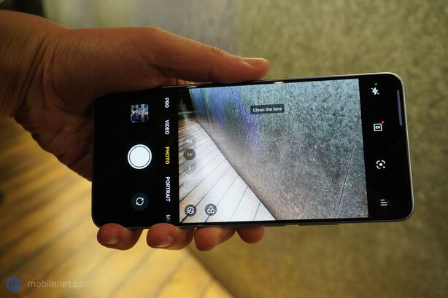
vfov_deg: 35.5
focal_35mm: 38
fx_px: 467
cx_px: 224
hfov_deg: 51.3
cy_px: 149
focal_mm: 25
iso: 4000
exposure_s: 1/160
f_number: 5.6
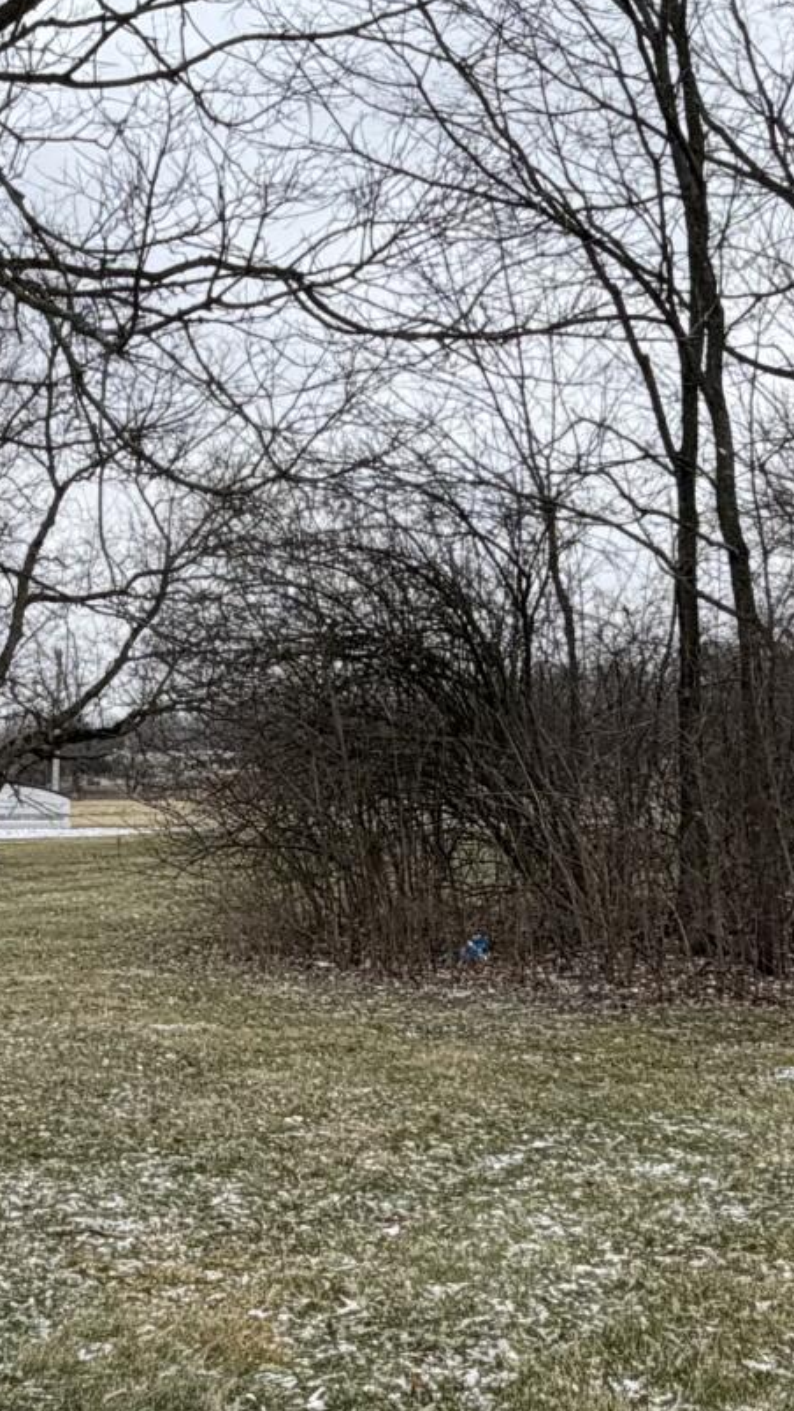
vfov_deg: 36.6
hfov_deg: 21.0
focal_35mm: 57
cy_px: 752
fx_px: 2132
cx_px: 263
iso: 40
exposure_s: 1/590
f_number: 2.2
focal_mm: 2.22
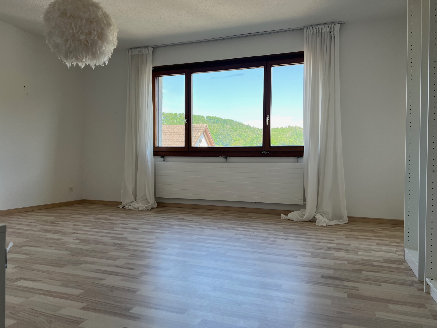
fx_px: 328
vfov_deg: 53.1
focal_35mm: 26
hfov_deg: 67.3
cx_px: 218
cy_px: 164
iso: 40
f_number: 1.5
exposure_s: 1/284
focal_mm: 5.7
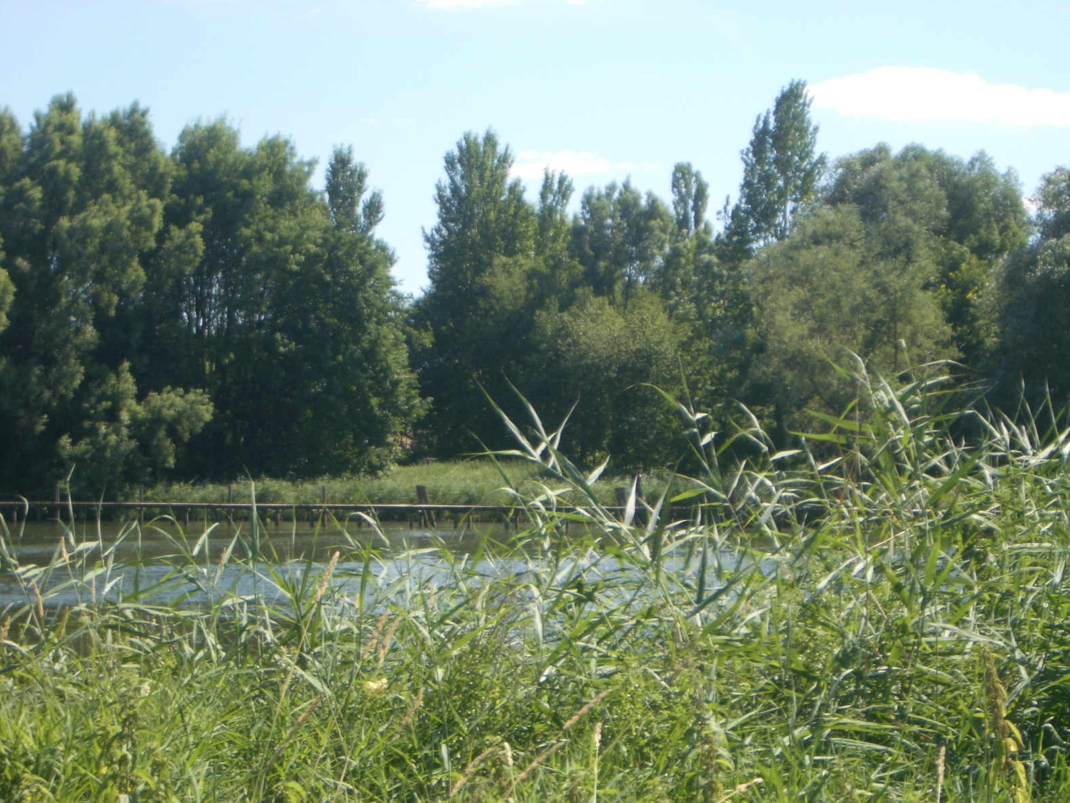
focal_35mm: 106
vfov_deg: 14.0
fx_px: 3277
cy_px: 398
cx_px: 536
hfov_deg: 18.5
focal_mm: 17.4
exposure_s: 1/250
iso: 50
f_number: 4.8
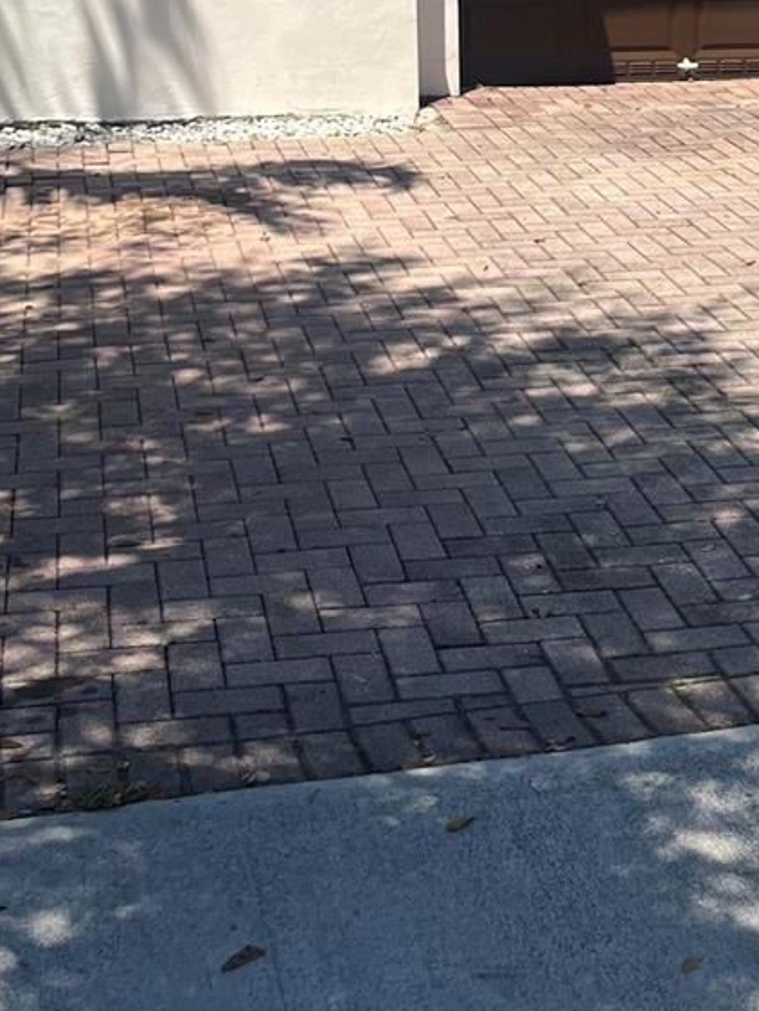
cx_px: 457
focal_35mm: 71
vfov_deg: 25.2
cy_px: -130
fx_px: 2074
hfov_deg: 20.7
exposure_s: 1/3623
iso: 50
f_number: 1.6
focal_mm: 5.1
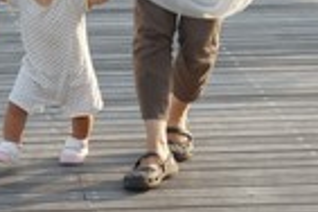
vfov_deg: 6.3
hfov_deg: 9.4
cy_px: -11
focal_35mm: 217
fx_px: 1920
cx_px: 29
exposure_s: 1/160
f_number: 8
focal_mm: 51
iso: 200
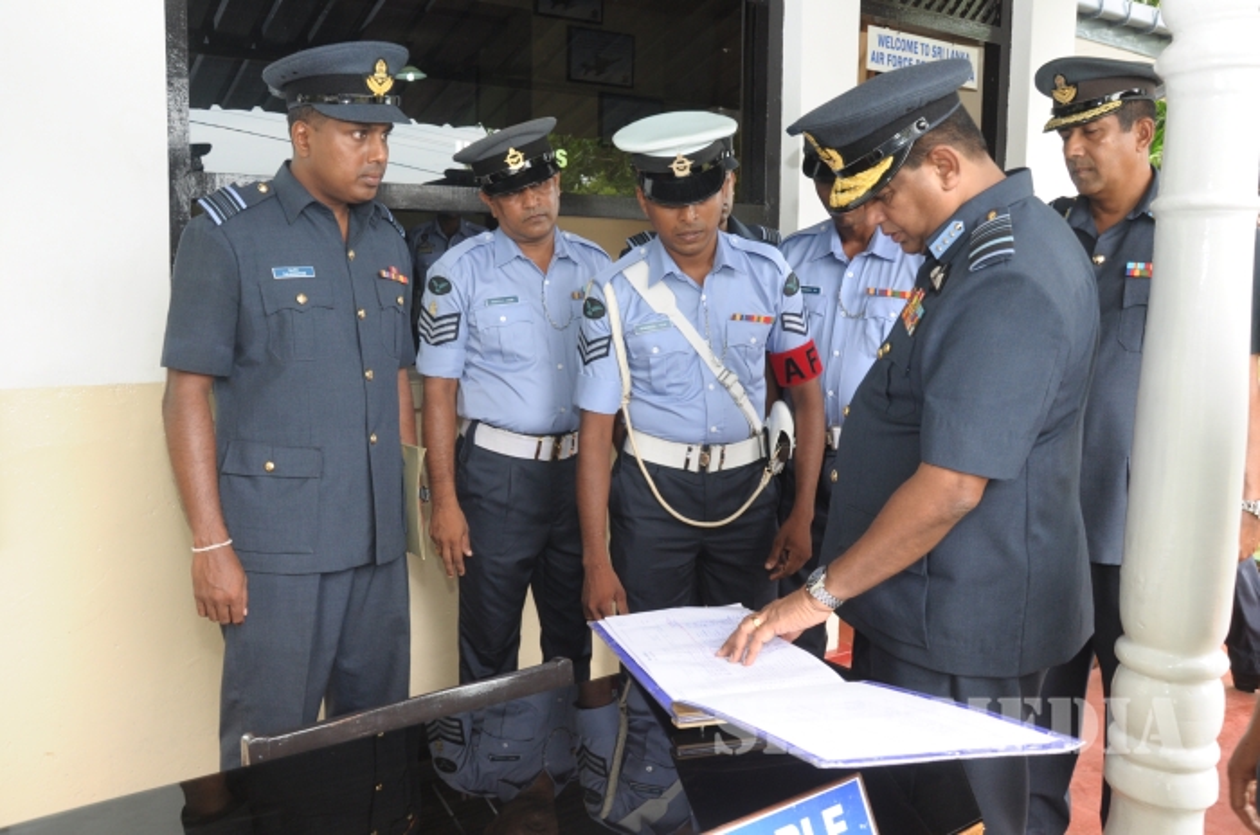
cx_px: 630
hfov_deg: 59.6
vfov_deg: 41.6
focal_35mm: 32
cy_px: 418
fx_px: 1100
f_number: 7.1
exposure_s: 1/125
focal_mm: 21
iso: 640
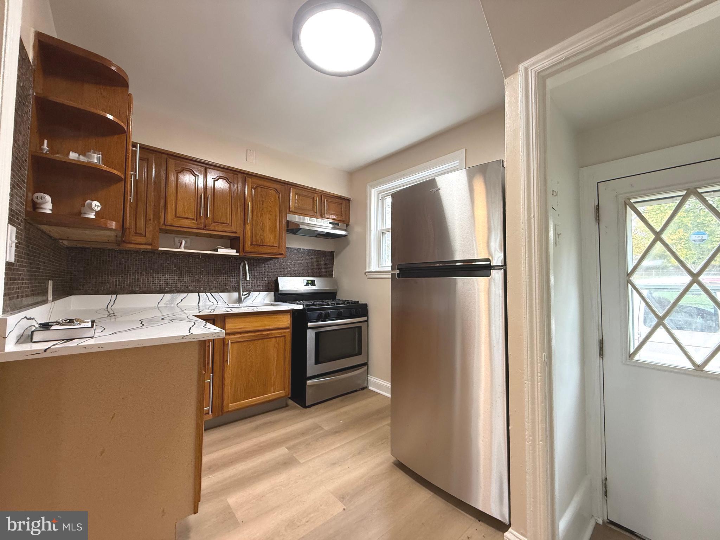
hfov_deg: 102.1
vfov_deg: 85.7
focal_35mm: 14
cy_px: 270
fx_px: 291
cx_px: 360
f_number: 2.2
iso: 200
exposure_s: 1/60
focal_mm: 2.22
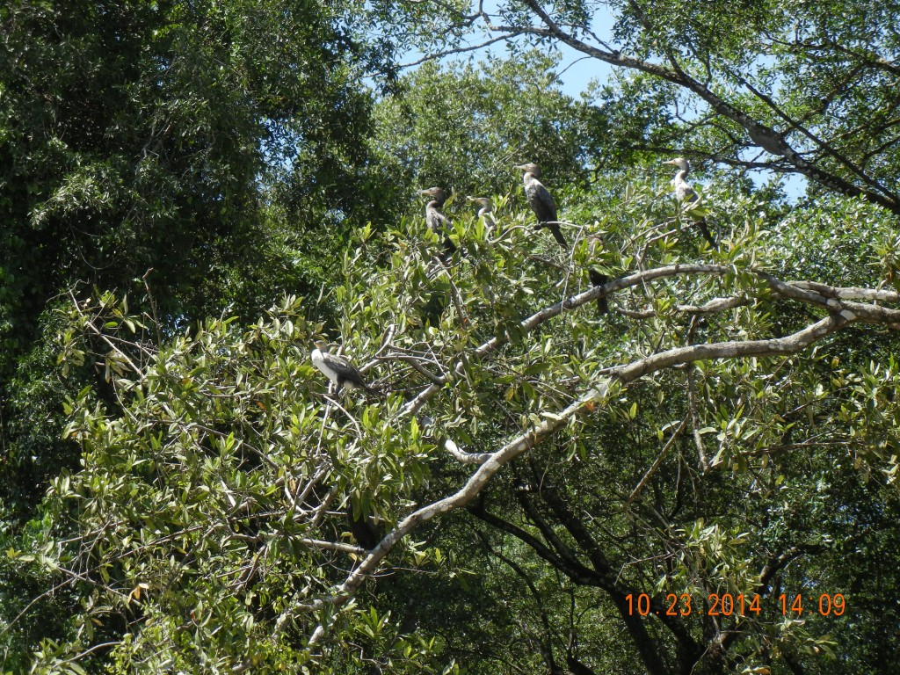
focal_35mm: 133
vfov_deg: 11.1
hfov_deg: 14.8
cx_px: 450
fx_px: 3458
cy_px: 338
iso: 160
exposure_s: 1/412
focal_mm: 24
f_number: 4.6
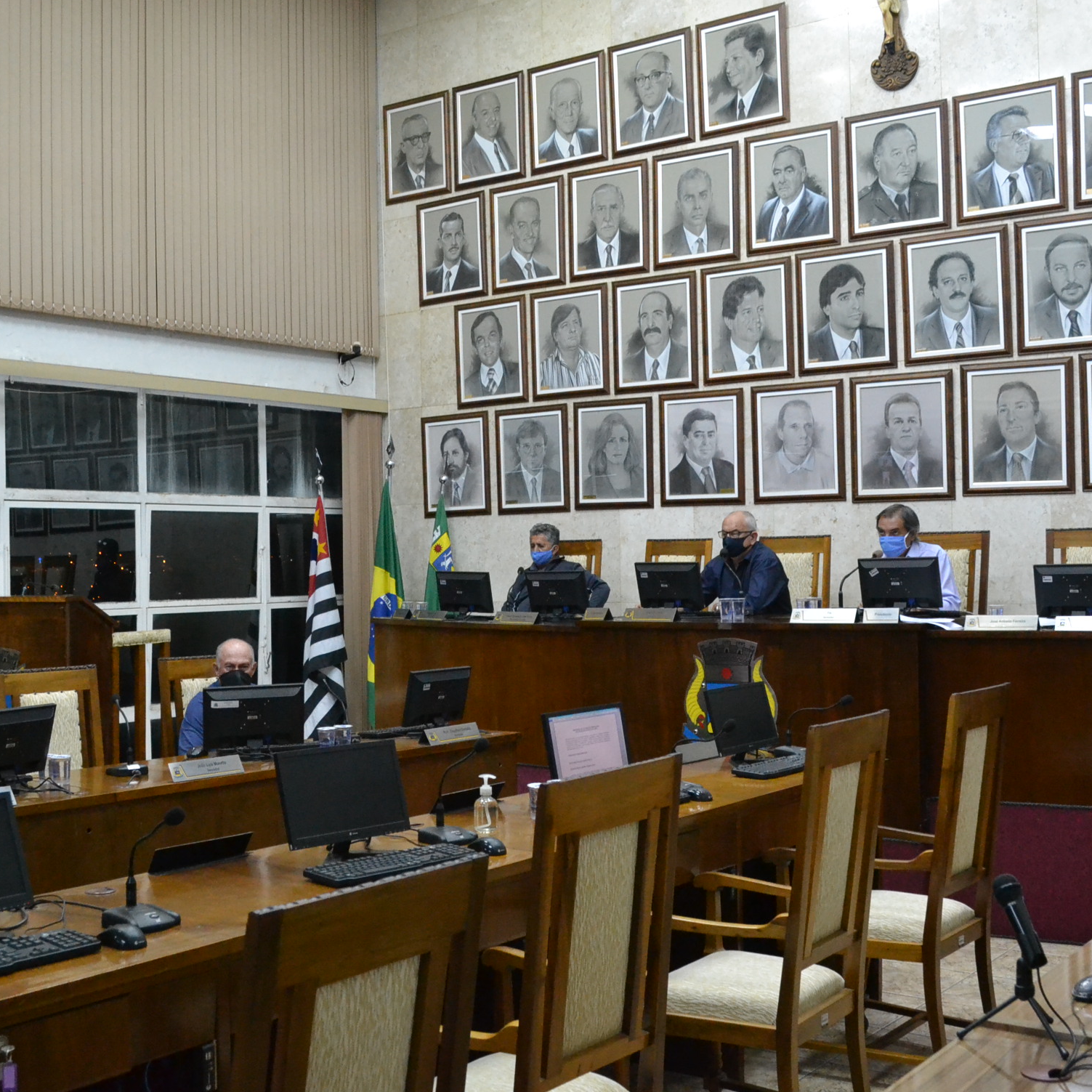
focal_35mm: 43
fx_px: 1535
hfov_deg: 39.2
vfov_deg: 39.2
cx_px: 549
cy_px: 551
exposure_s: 1/125
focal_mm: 22
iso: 3200
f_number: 5.6
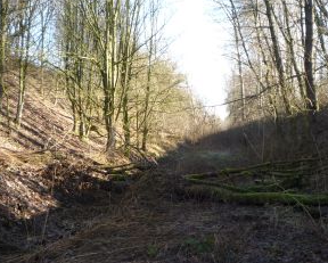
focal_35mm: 52
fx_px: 505
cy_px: 157
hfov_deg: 35.8
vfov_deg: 29.1
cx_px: 203
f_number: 3.3
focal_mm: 5.2
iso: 100
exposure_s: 1/100
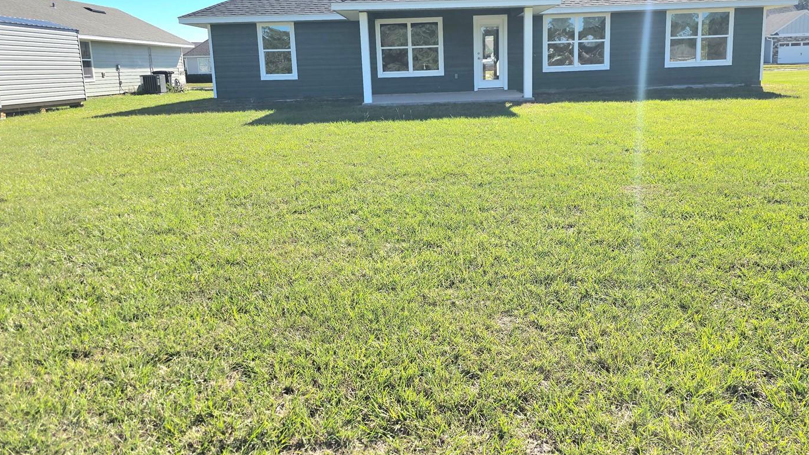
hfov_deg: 66.0
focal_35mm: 29
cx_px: 433
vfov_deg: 40.0
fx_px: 622
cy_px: 178
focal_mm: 6.3
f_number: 1.7
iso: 12
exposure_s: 1/1000
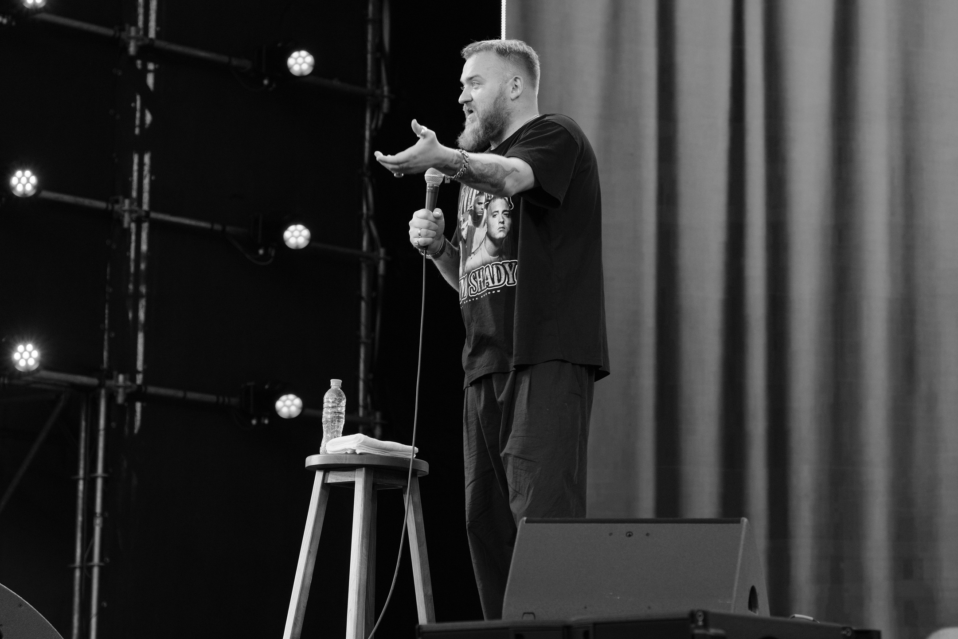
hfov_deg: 16.8
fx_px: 3247
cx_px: 424
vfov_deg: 11.2
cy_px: 314
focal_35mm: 122
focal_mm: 68.7
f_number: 4
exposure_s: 1/120
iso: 1000
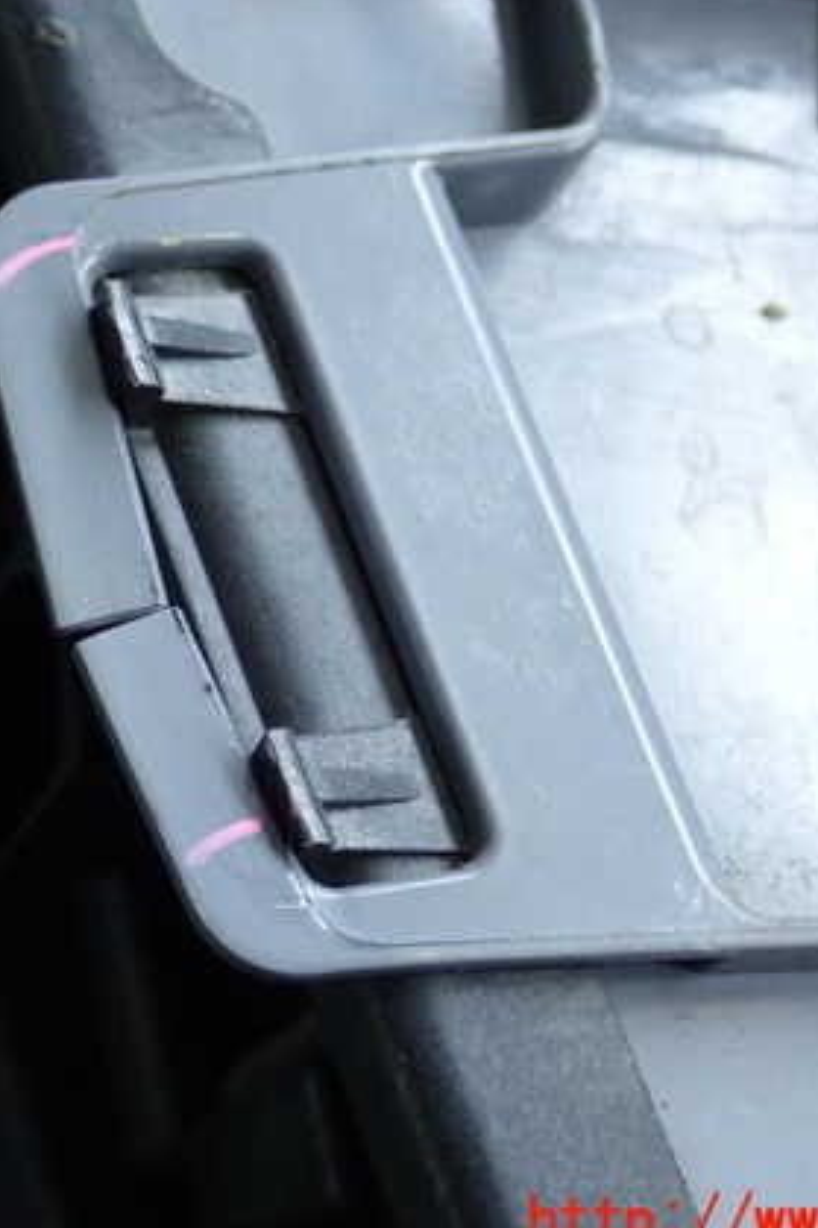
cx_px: 311
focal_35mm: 73
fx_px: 2490
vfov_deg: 27.7
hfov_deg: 18.6
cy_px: 601
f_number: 3.2
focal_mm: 8.99
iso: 200
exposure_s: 1/50
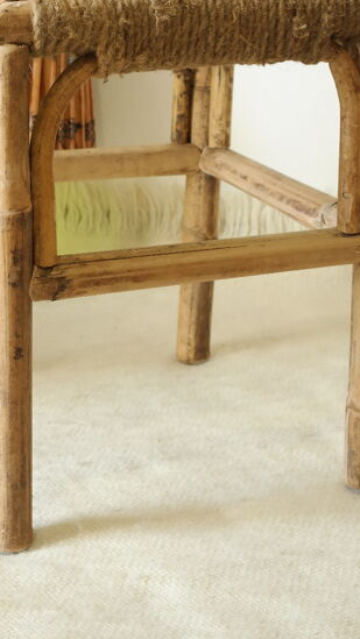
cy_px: 186
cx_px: 70
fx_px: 1544
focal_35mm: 91
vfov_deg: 23.2
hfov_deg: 13.2
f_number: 5.6
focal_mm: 35
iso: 800
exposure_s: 1/30
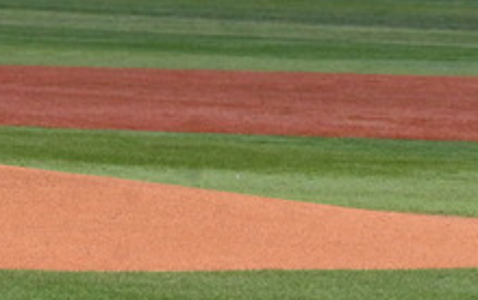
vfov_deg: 1.6
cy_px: -9
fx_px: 11006
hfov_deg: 2.5
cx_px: -209
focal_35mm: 844
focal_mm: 160
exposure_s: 1/500
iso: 5000
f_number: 11
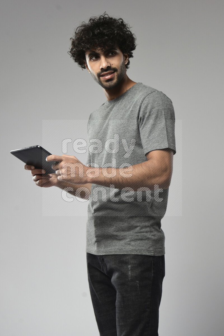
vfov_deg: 34.5
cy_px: 168
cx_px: 112
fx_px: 541
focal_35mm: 58
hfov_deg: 23.4
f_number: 6.3
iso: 400
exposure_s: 1/125
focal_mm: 58
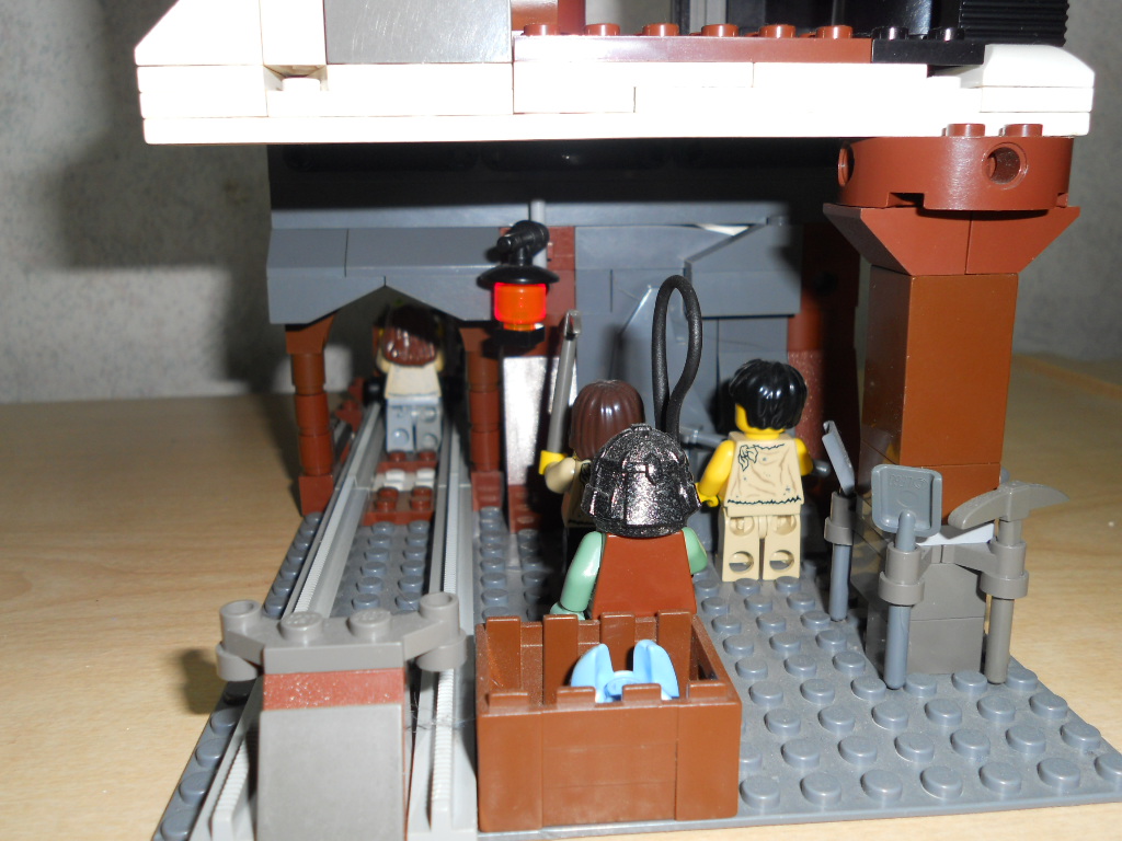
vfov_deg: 44.2
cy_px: 420
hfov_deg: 56.8
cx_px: 561
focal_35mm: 32
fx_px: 1037
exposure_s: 1/25
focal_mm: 5.8
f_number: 8.8
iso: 80
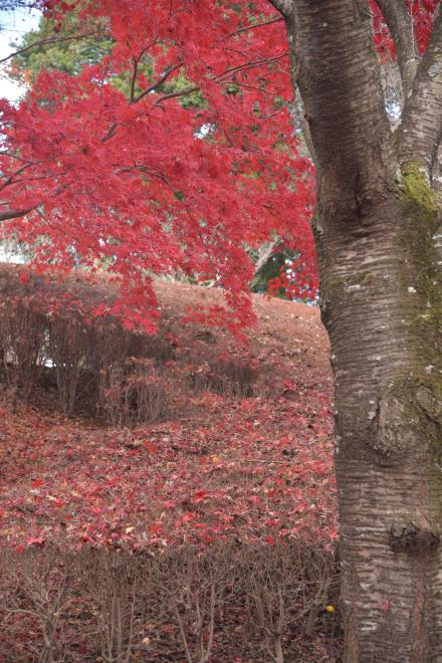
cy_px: 332
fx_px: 1289
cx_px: 221
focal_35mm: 70
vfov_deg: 28.8
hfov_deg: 19.5
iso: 400
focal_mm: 70
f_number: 4
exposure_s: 1/50
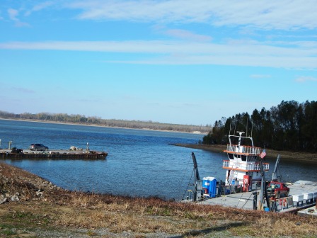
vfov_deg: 27.0
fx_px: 495
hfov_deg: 35.5
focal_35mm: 54
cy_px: 119
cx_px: 158
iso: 125
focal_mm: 9.7
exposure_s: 1/400
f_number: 7.6
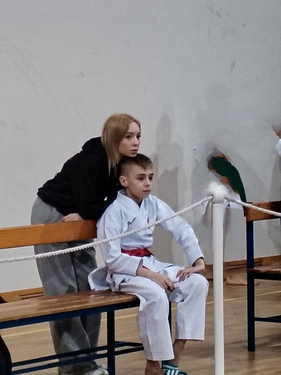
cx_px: 140
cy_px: 188
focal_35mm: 188
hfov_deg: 7.9
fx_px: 2035
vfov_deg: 10.5
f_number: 1.8
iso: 485
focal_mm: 4.75
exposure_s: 1/60
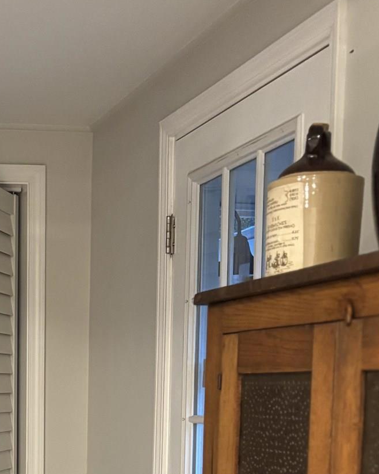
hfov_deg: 20.5
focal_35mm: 71
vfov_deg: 25.3
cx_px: -45
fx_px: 996
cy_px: 491
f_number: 1.6
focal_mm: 5.96
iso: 640
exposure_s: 1/40
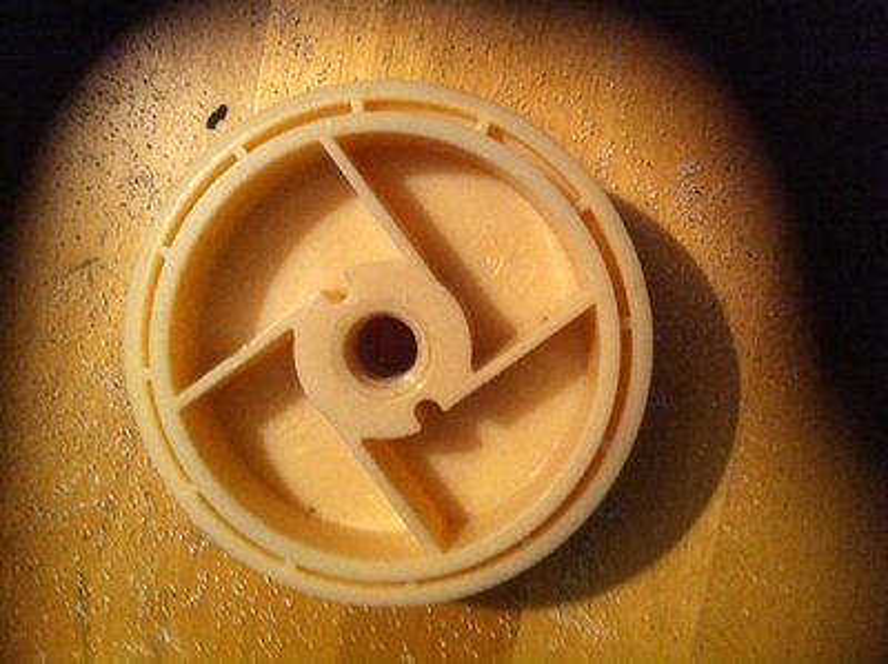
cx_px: 444
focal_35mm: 35
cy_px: 332
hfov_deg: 52.7
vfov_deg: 40.6
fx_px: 897
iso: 640
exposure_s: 1/17
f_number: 2.8
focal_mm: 3.85
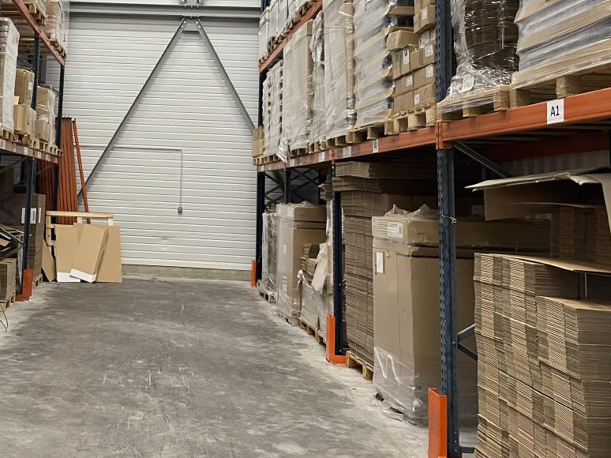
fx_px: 759
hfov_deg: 41.9
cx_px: 122
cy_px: 88
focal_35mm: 43
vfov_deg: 32.6
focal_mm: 4.2
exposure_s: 1/50
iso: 160
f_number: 1.6
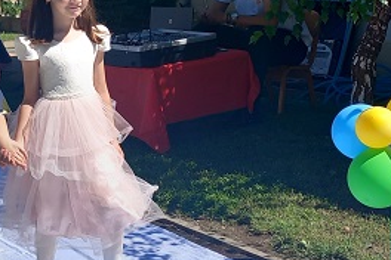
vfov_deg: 16.1
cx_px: 92
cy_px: 129
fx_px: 923
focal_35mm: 85
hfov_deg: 23.6
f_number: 1.8
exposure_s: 1/517
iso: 20
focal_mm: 4
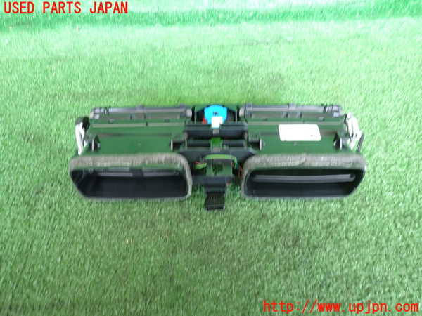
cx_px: 211
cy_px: 158
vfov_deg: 54.9
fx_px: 305
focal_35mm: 25
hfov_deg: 69.4
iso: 250
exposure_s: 1/30
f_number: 2
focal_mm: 4.5
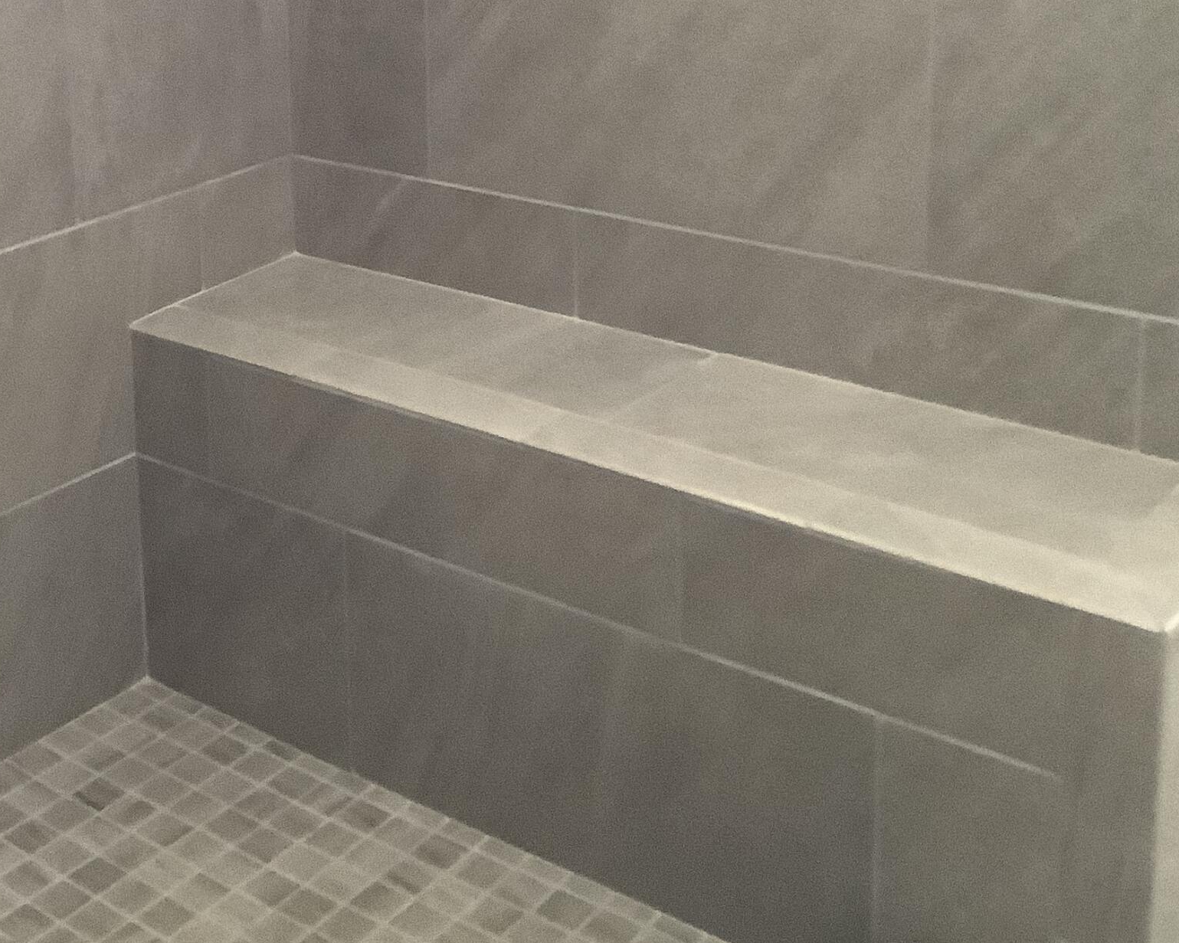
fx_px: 2059
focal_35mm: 59
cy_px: 87
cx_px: 170
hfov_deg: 30.8
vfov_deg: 25.0
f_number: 2.4
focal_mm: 3.3
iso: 400
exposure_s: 1/33
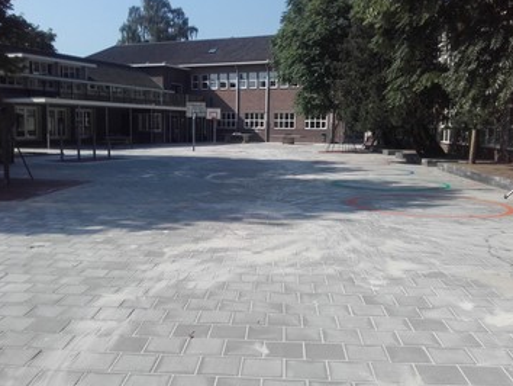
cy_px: 186
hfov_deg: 52.5
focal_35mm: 35
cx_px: 230
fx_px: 519
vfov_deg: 40.7
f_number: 2.2
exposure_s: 1/1394
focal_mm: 3.31
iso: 50
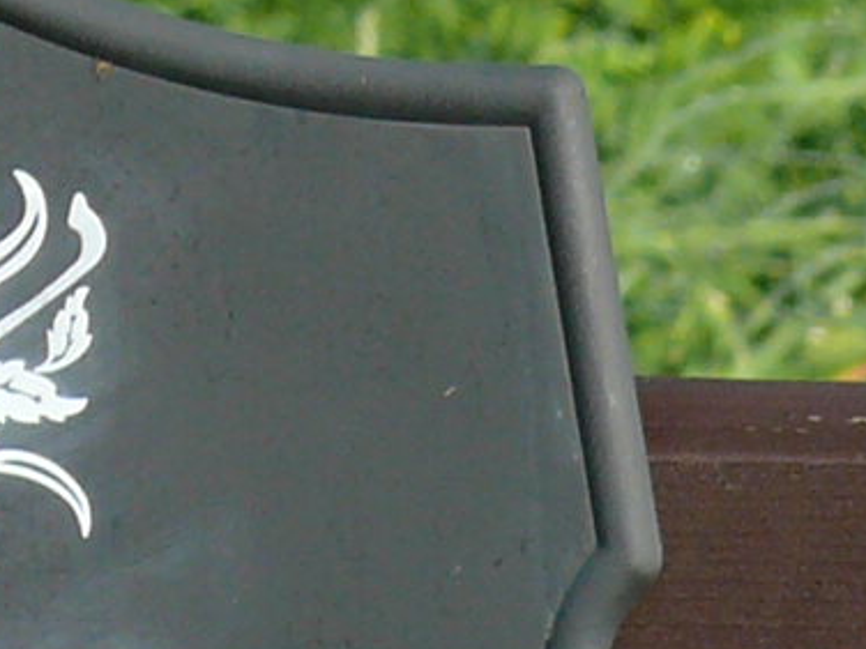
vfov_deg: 1.7
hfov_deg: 2.2
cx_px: -180
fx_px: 22365
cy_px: 1211
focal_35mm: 894
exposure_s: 1/250
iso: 100
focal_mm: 24.9
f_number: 5.6
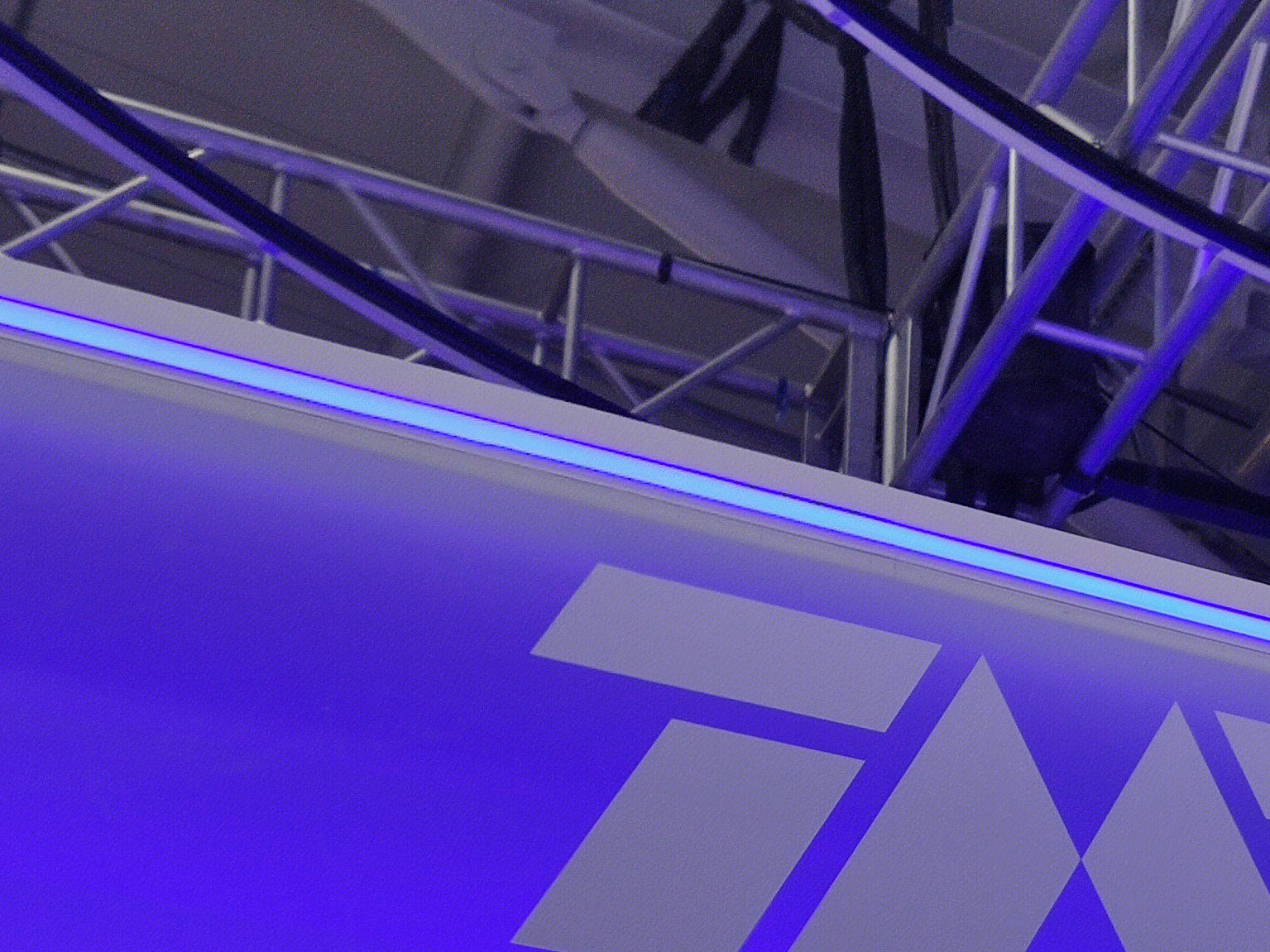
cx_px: 1431
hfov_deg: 21.5
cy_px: 1216
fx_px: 3155
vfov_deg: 16.3
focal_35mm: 86
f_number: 1.75
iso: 112
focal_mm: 4.75
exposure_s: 1/474
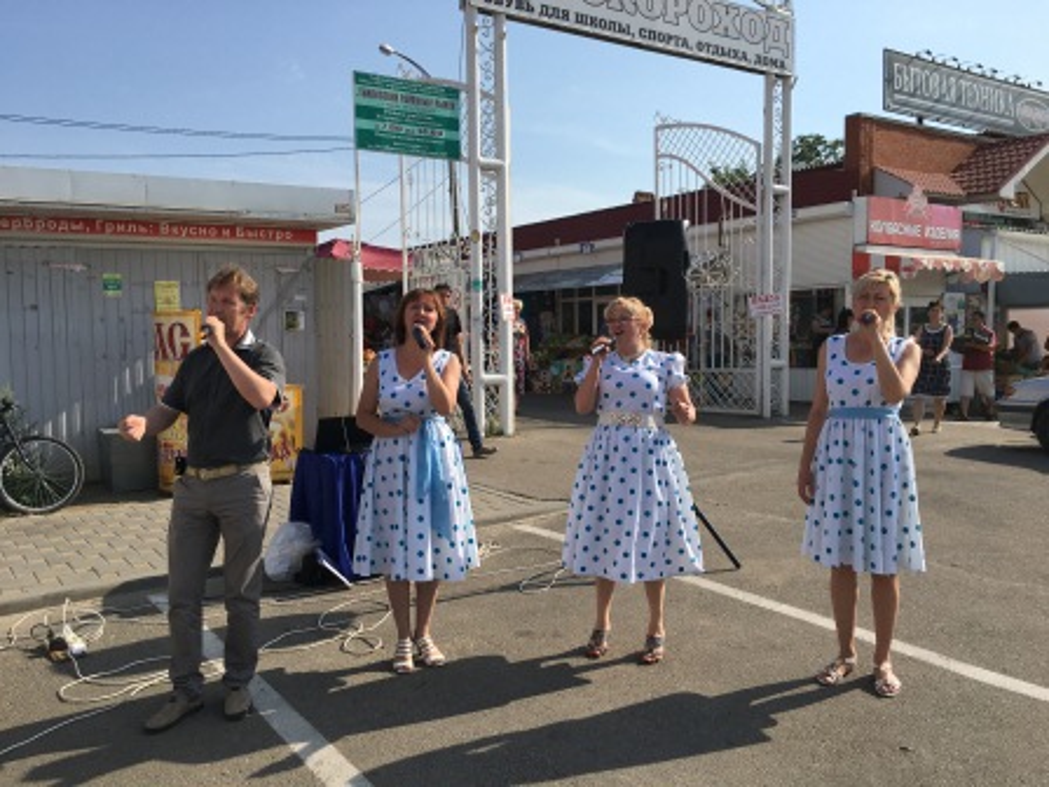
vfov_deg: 48.2
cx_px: 524
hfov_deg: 61.7
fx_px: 879
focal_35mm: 29
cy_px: 394
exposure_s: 1/1748
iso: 25
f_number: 2.2
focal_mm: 4.15
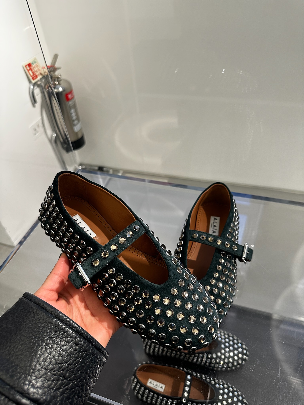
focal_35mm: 24
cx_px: 152
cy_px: 202
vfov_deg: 71.6
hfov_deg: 56.8
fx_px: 281
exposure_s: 1/82
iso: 125
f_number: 1.78
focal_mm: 6.86
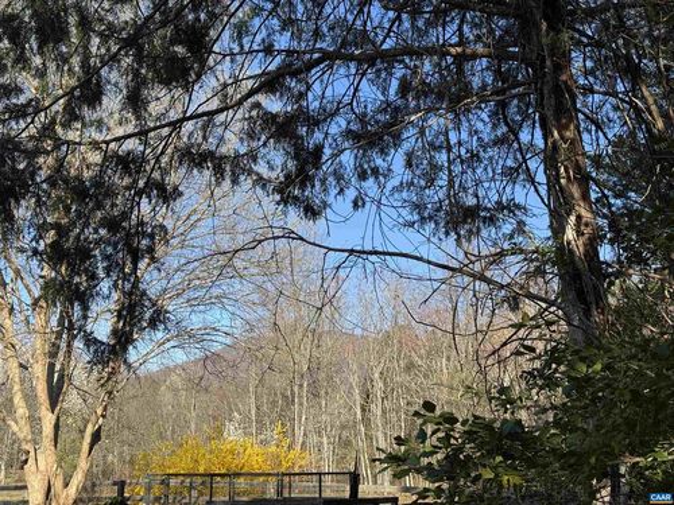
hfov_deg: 39.7
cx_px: 337
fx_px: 935
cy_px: 252
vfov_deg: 30.3
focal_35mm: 48
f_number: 1.78
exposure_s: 1/2331
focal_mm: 6.76
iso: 64
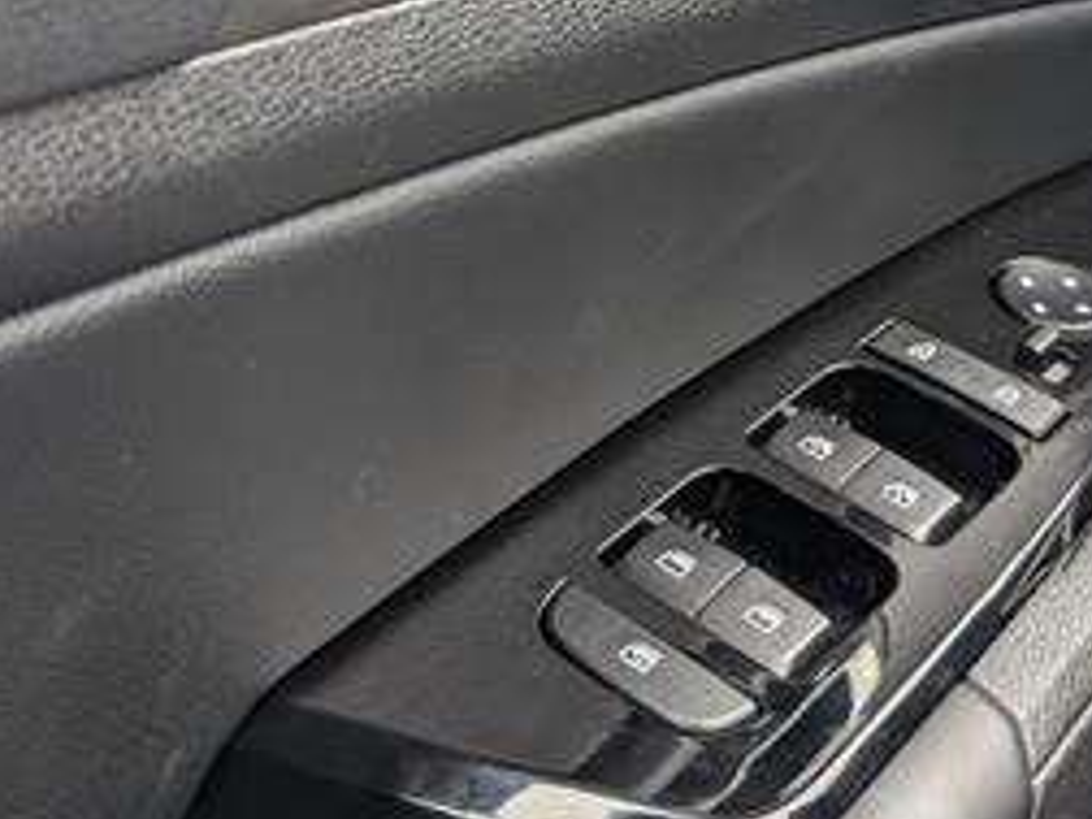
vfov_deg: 23.4
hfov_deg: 31.4
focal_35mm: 61
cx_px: 741
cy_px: 91
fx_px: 1924
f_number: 1.68
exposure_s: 1/100
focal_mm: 6.9
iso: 25
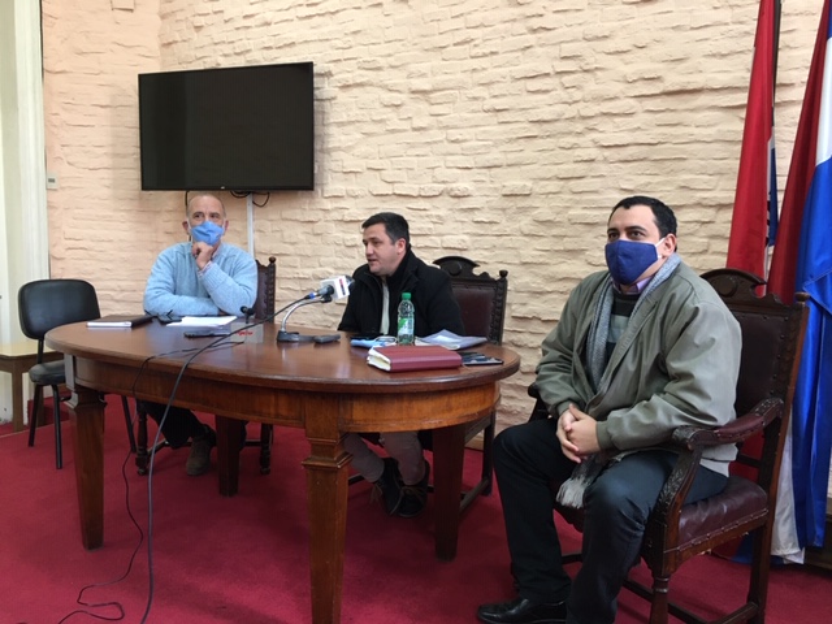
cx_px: 416
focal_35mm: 29
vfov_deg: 48.2
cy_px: 312
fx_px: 697
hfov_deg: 61.7
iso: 125
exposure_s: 1/33
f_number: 2.2
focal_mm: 4.15
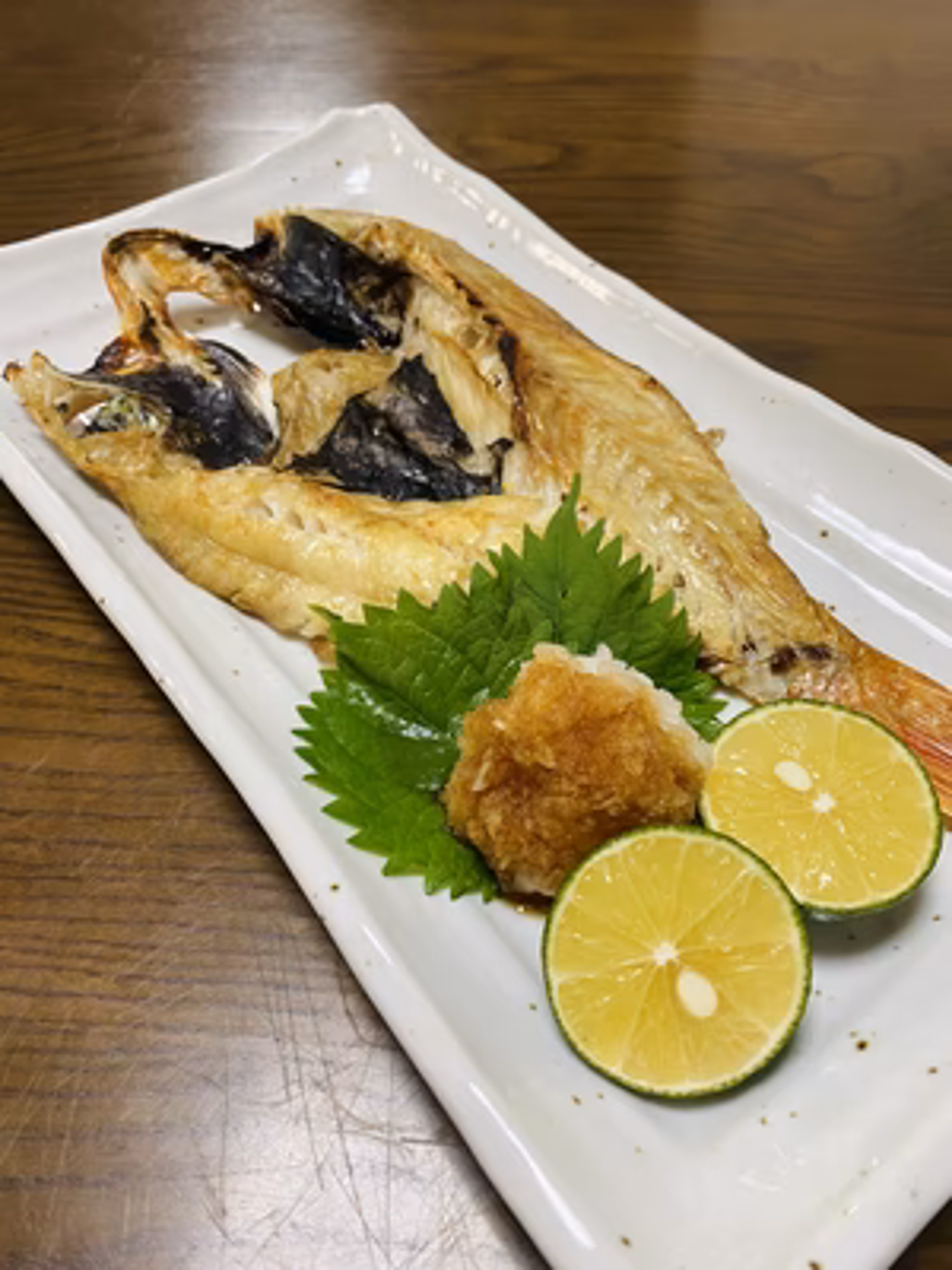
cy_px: 635
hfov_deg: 53.1
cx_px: 476
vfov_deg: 67.3
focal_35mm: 26
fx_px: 953
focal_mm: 4.25
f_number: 1.8
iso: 100
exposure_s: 1/60
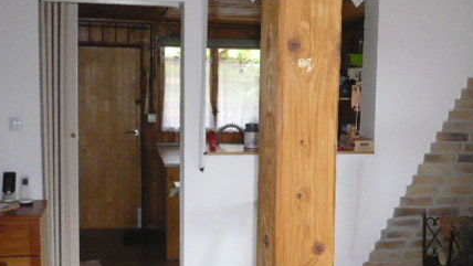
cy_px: 173
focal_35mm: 57
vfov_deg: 21.0
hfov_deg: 36.1
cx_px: 327
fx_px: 715
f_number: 2.8
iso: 500
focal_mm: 5.8
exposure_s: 1/30
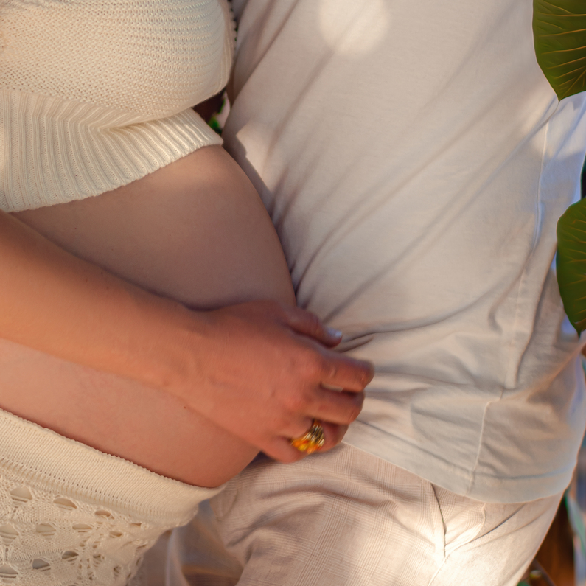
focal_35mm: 145
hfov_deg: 12.0
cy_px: 9
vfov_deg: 11.9
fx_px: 2777
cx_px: 181
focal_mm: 50
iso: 100
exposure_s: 1/500
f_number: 1.8
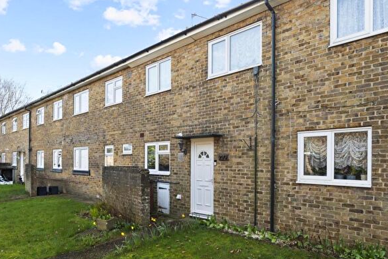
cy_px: 134
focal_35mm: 24
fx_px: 259
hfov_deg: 73.7
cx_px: 205
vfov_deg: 53.1
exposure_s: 1/60
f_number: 8
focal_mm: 20
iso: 320
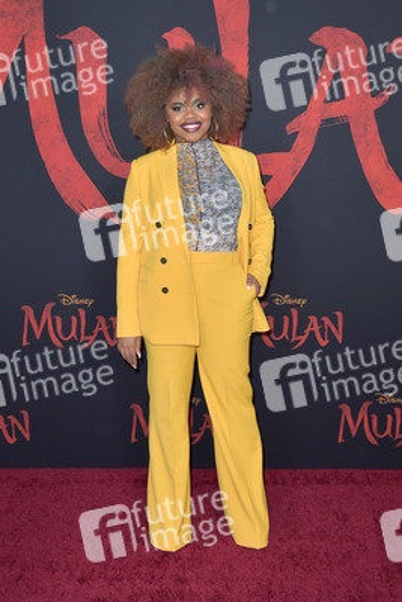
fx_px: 636
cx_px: 201
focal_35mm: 38
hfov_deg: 35.1
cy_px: 301
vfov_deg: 50.7
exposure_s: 1/200
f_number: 7.1
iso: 400
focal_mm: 38
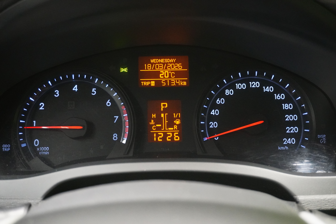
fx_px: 392
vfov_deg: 31.9
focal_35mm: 42
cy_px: 112
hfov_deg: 46.4
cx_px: 168
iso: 6400
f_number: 4.5
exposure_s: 1/30
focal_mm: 28
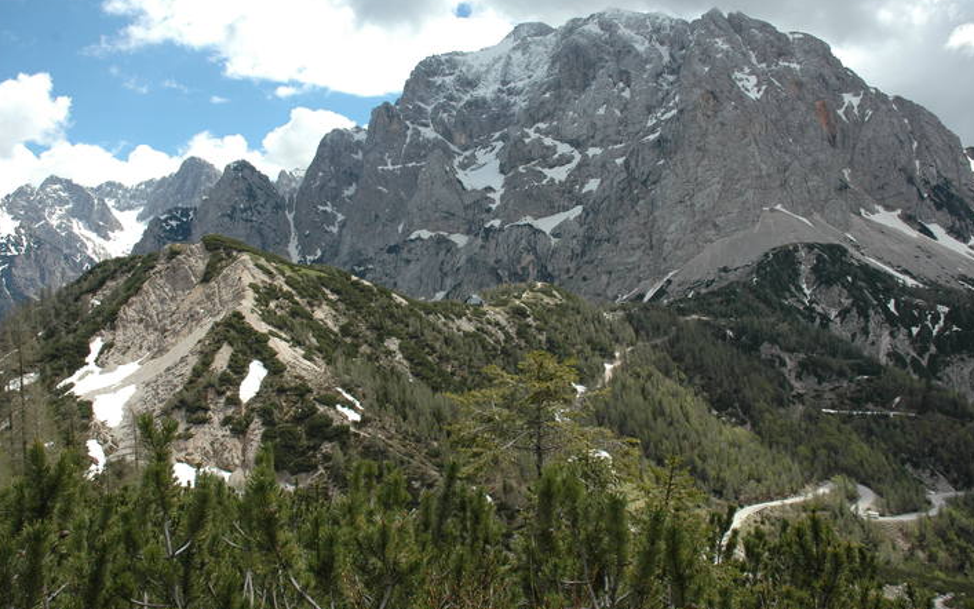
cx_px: 485
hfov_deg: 66.5
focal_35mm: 28
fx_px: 743
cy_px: 287
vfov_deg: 44.5
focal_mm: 18
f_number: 9
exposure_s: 1/320
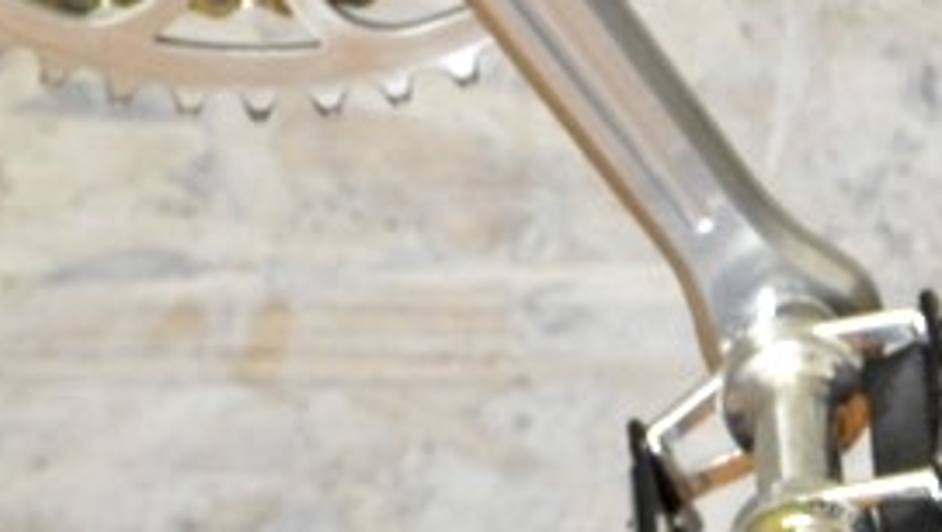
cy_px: -243
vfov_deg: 2.5
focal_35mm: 486
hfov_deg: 4.4
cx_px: -358
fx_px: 12150
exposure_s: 1/5
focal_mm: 105
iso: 800
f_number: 11
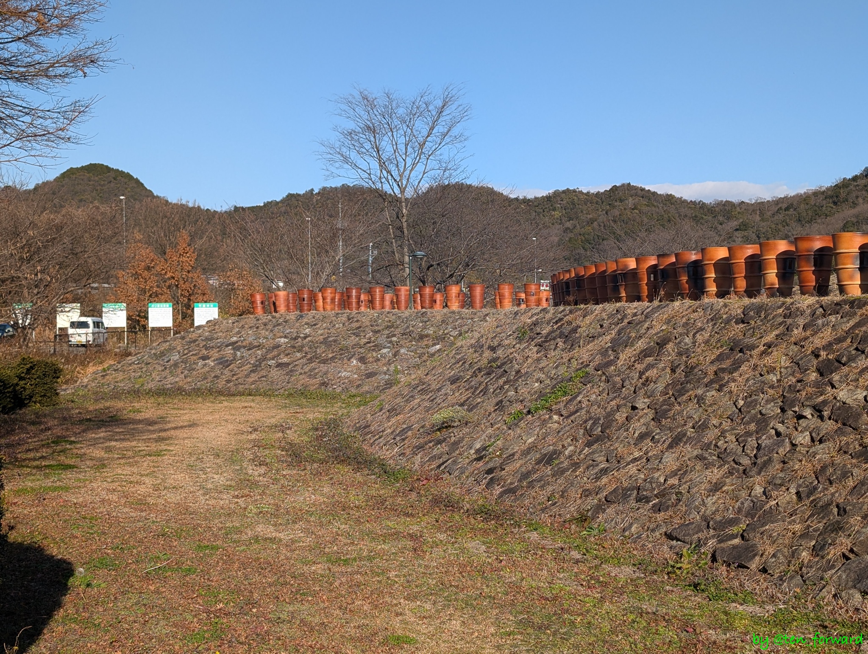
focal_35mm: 49
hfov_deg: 38.9
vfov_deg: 29.7
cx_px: 434
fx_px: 1230
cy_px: 327
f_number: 1.68
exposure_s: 1/1166
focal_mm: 6.9
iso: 21
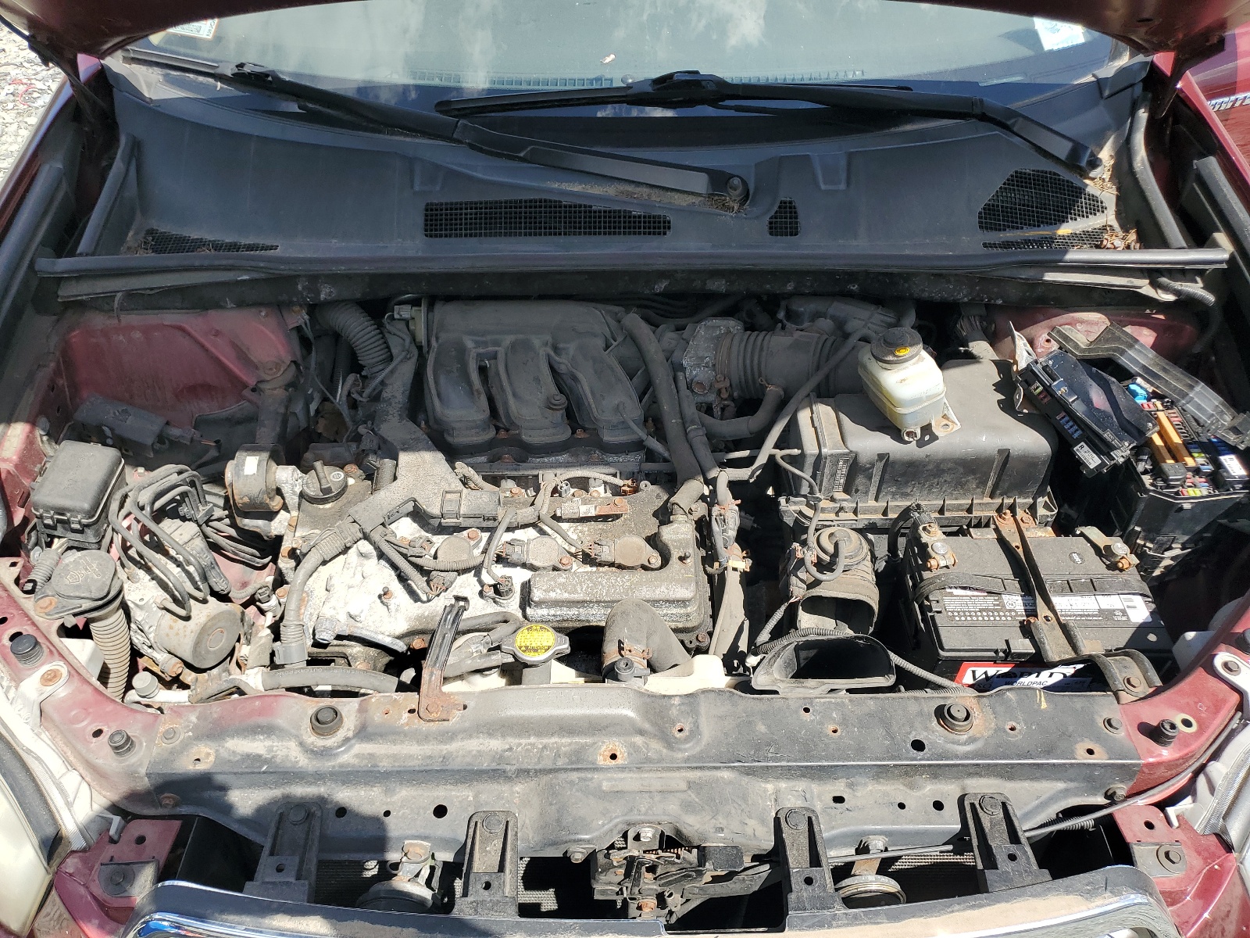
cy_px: 469
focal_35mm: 26
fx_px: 939
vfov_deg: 53.1
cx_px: 625
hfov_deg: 67.3
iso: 50
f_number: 1.5
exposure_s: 1/1429
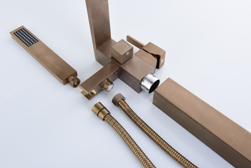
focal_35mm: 36
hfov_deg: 53.1
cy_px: 84
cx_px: 126
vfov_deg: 36.9
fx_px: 251
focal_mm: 36
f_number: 11
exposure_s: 1/125
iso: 100
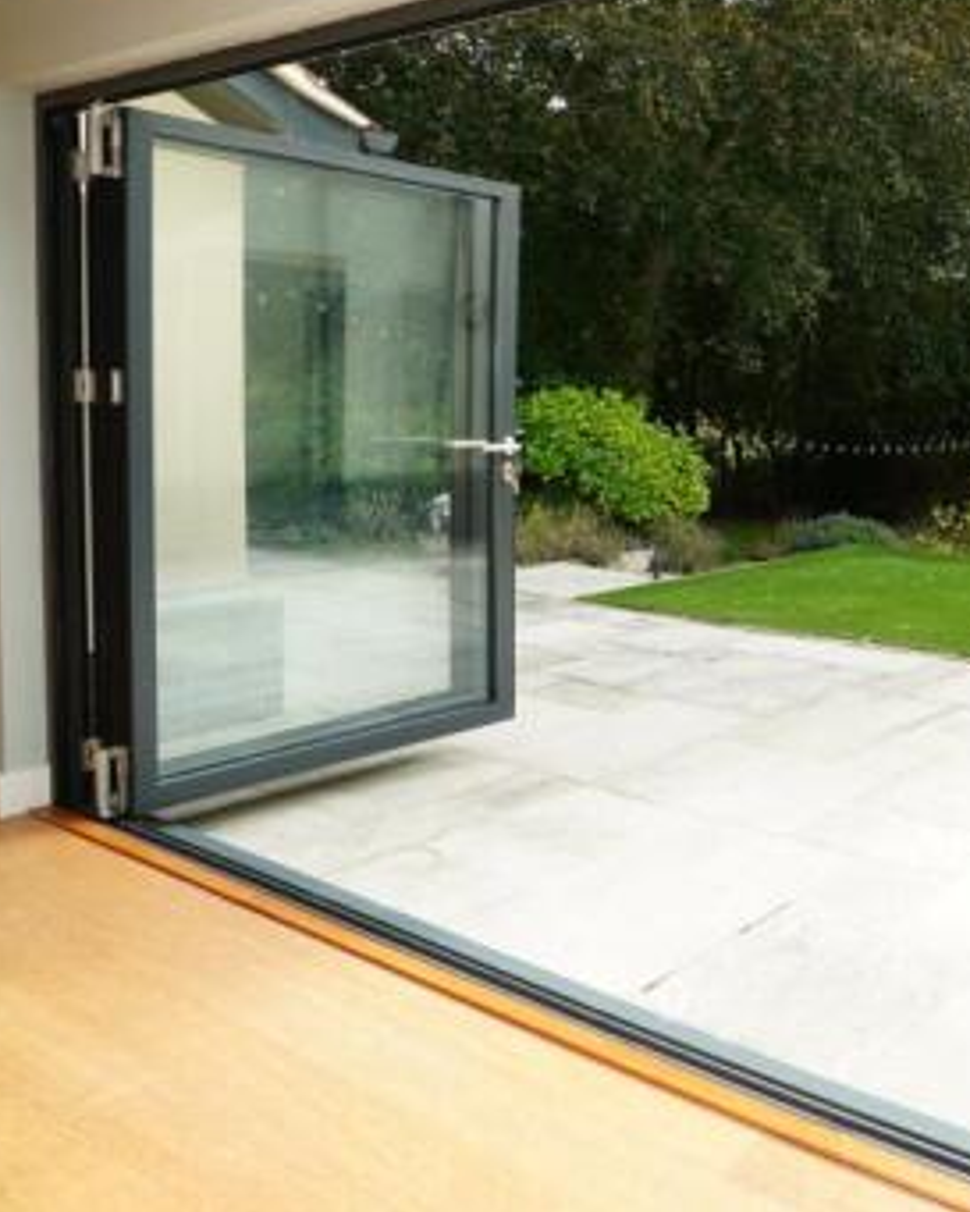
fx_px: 968
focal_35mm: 27
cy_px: 439
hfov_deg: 40.8
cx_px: 1105
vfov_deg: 63.0
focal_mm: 10
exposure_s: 1/160
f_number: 7.1
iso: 400
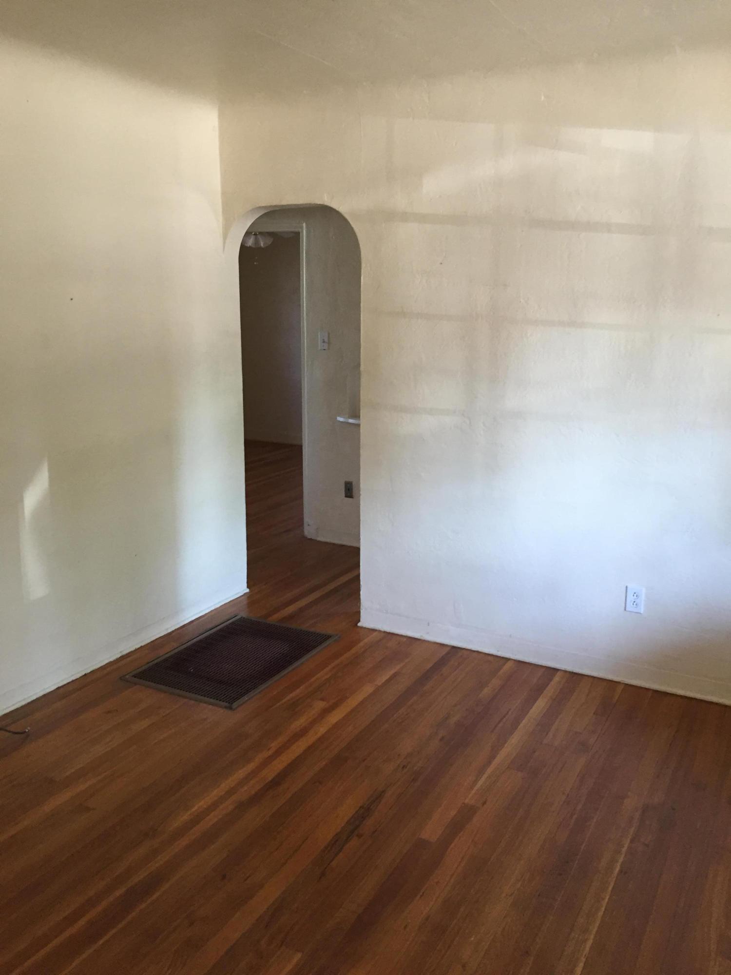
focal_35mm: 29
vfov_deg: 61.7
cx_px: 366
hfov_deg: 48.2
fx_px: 817
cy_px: 488
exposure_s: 1/30
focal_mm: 4.15
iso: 125
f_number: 2.2
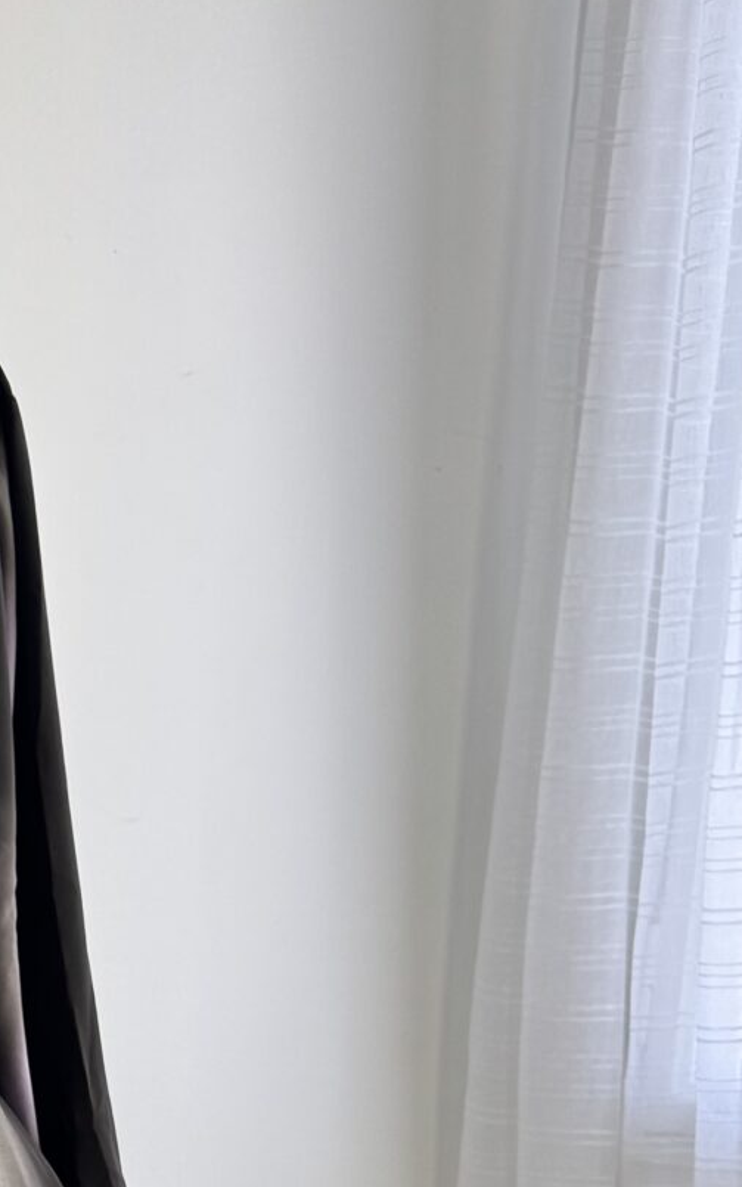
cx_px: -356
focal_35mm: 81
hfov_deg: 15.0
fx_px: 2619
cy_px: 1496
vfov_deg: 23.0
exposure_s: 1/121
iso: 64
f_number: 1.78
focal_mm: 6.76
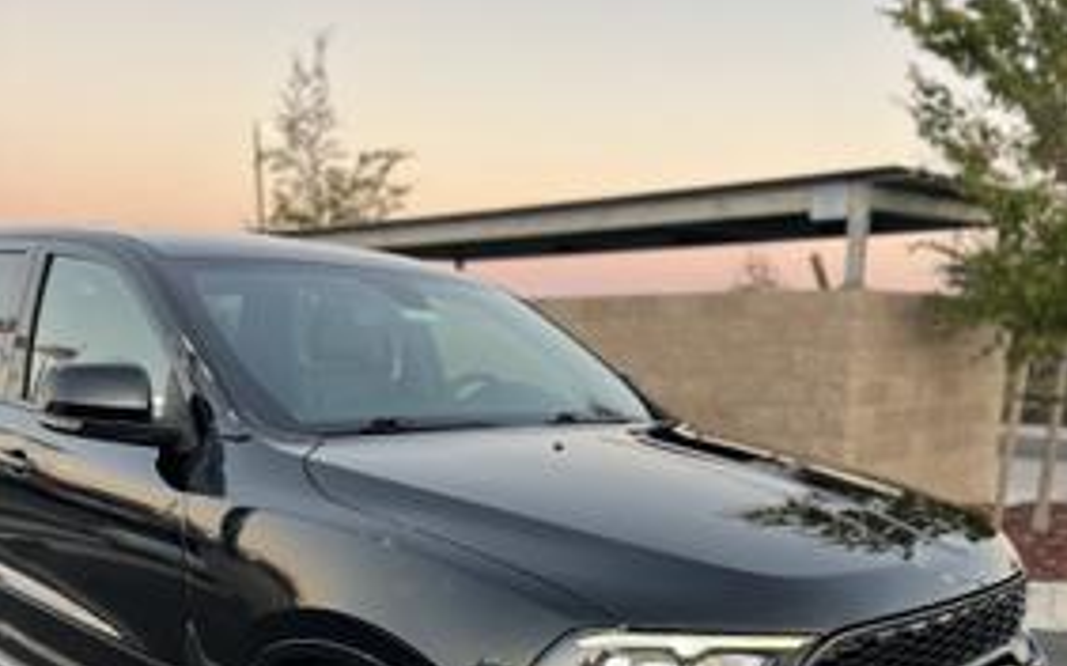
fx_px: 1076
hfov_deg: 52.8
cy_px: 617
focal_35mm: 37
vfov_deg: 32.5
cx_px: 534
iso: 100
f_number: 1.5
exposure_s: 1/109
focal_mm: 5.7
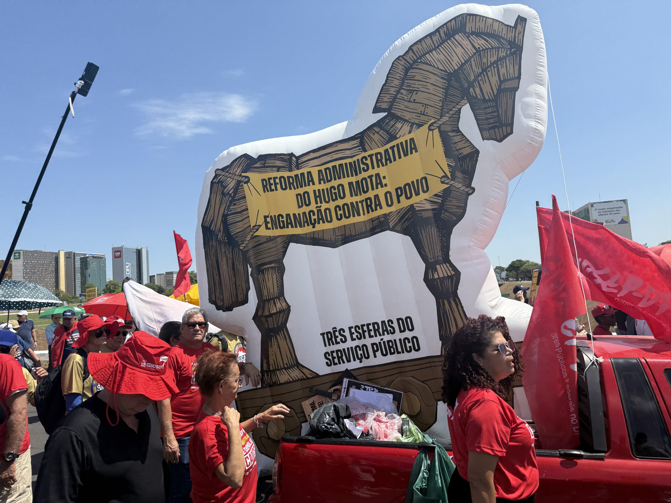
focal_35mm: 24
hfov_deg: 71.6
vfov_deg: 56.8
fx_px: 465
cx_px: 336
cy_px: 252
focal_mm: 6.76
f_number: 1.78
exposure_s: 1/4405
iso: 80
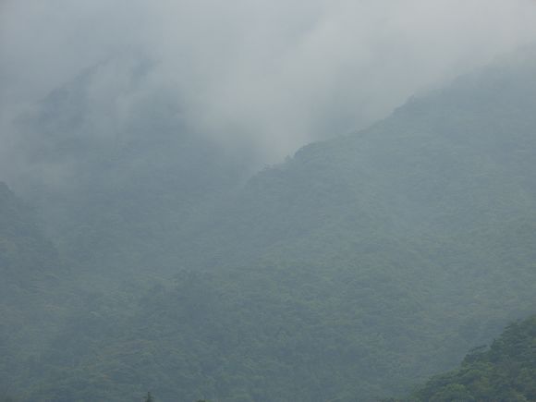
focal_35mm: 175
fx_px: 2710
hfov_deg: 11.3
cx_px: 268
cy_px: 201
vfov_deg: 8.5
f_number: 5.9
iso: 80
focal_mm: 39
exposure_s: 1/350
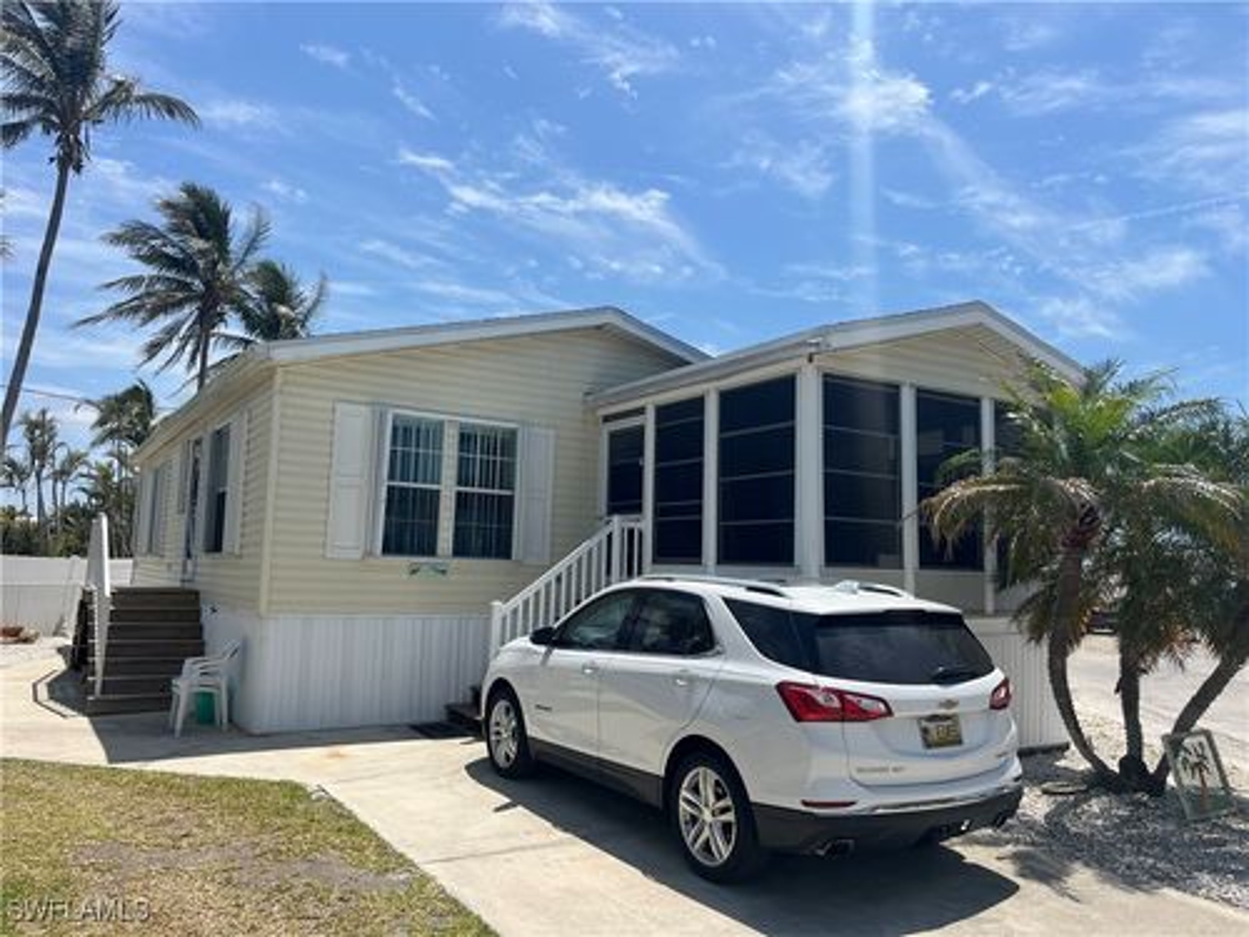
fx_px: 938
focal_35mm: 26
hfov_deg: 67.3
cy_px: 468
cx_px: 624
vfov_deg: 53.1
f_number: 1.6
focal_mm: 5.1
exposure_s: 1/4854
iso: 50
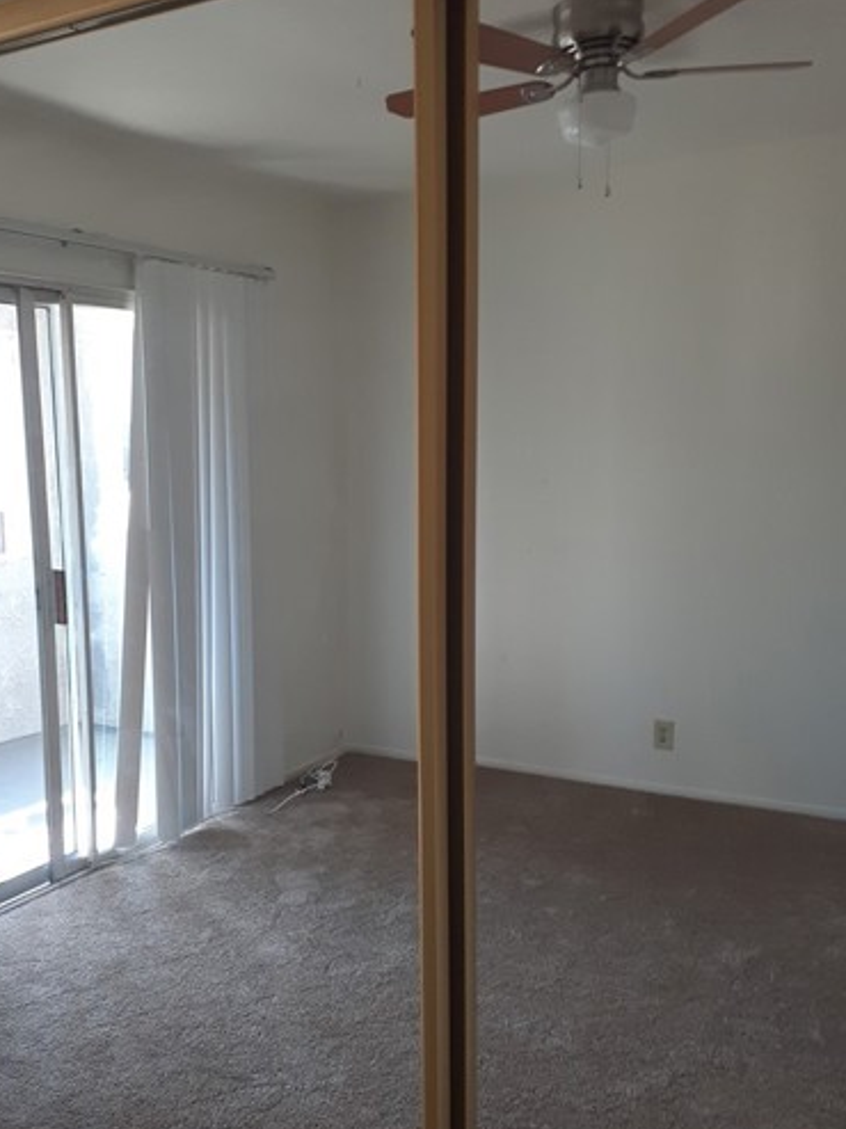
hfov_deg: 40.5
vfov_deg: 52.4
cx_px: 334
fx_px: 1141
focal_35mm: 35
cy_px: 651
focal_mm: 3.6
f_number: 1.9
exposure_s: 1/60
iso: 100
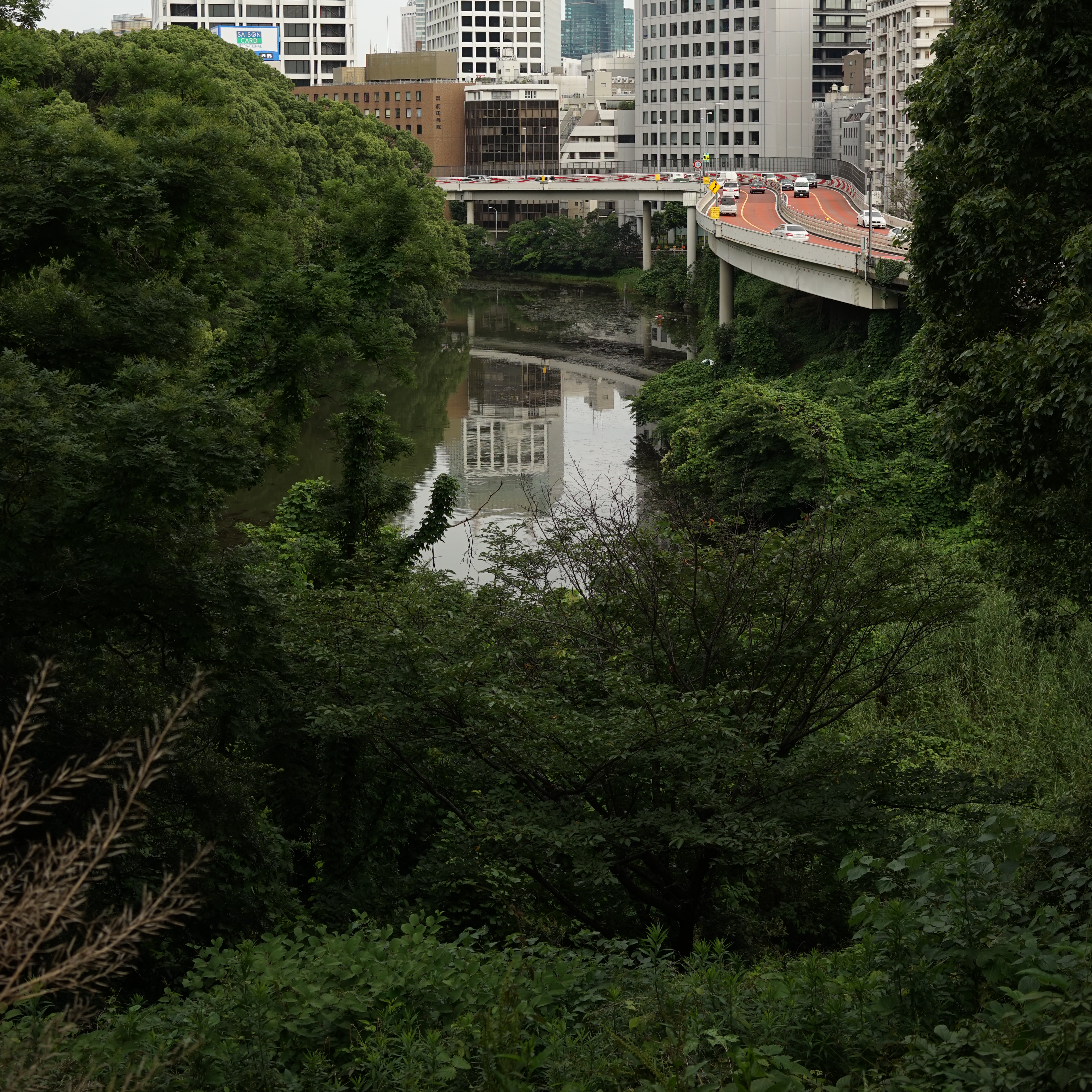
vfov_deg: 35.3
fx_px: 1677
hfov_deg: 36.1
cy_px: 284
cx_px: 548
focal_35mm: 47
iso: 100
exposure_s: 1/100
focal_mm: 35
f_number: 5.6
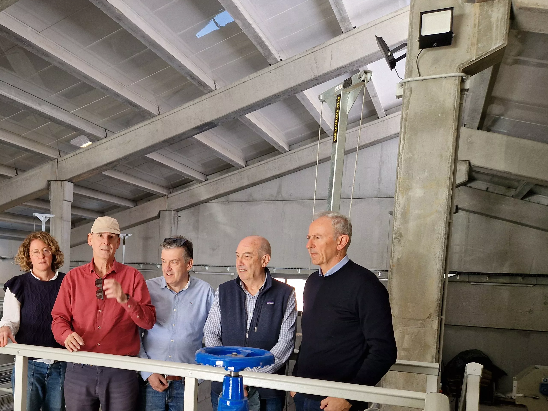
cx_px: 126
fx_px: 570
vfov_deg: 38.8
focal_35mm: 36
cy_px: 299
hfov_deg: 49.0
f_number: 1.8
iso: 100
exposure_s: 1/180
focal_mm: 5.4
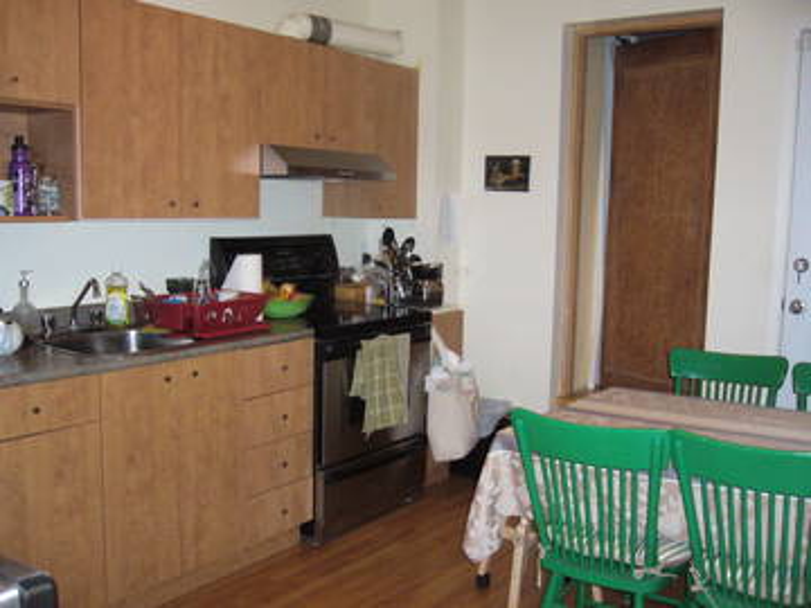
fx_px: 820
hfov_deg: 52.6
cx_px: 406
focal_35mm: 35
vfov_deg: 40.7
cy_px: 304
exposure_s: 1/30
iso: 400
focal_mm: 5.8
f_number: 2.8
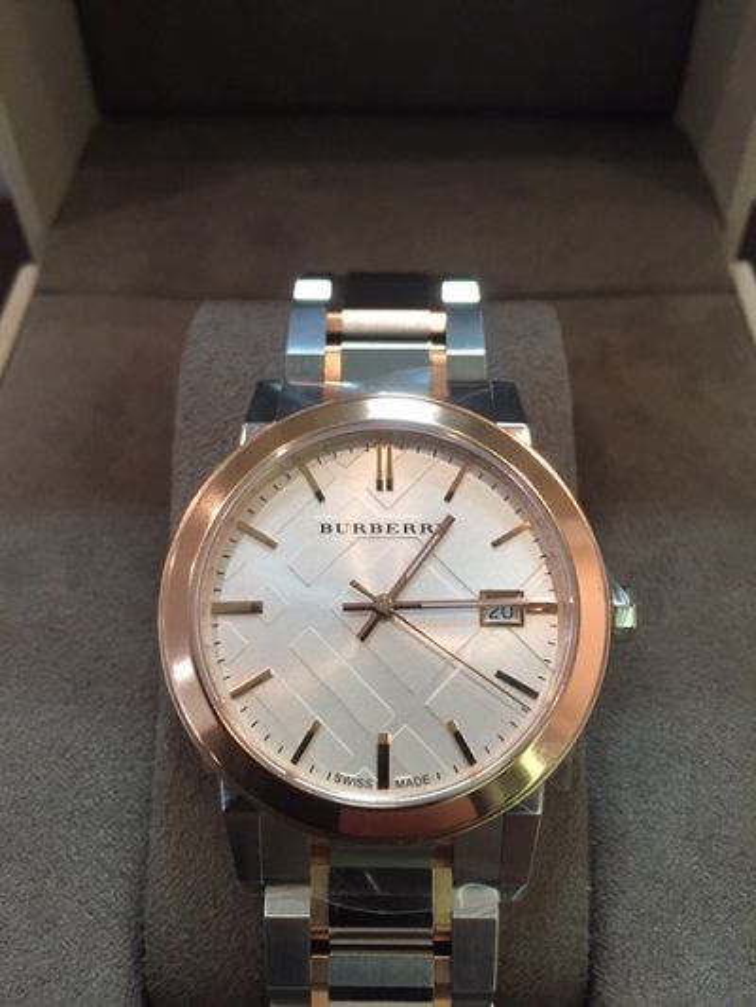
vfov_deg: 61.6
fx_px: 844
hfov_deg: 48.2
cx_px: 378
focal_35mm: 29
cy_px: 504
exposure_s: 1/30
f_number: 2.2
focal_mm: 4.15
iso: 50
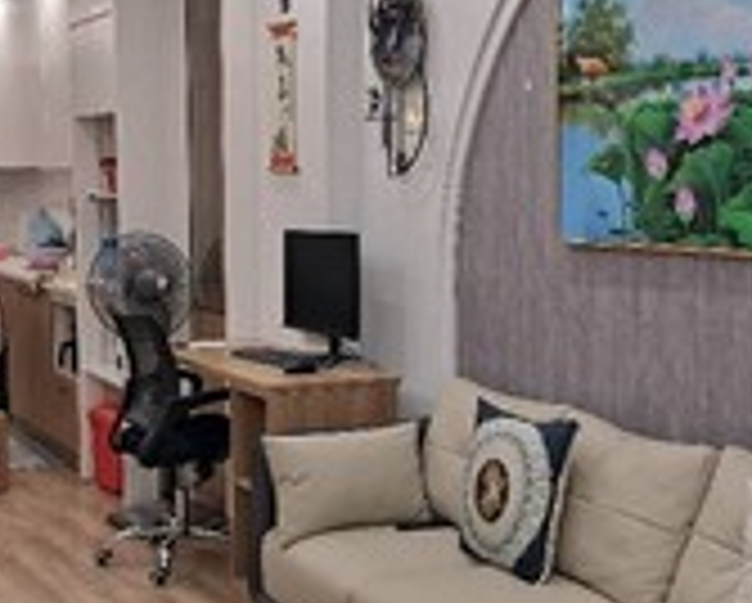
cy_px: 297
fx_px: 1404
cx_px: 261
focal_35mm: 63
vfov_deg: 24.3
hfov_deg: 29.8
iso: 80
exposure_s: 1/50
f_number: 1.8
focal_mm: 4
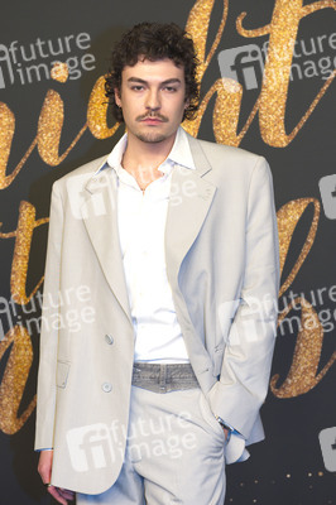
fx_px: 869
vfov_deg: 32.4
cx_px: 168
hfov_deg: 21.9
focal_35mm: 62
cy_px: 252
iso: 800
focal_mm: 62
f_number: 5.6
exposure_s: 1/250
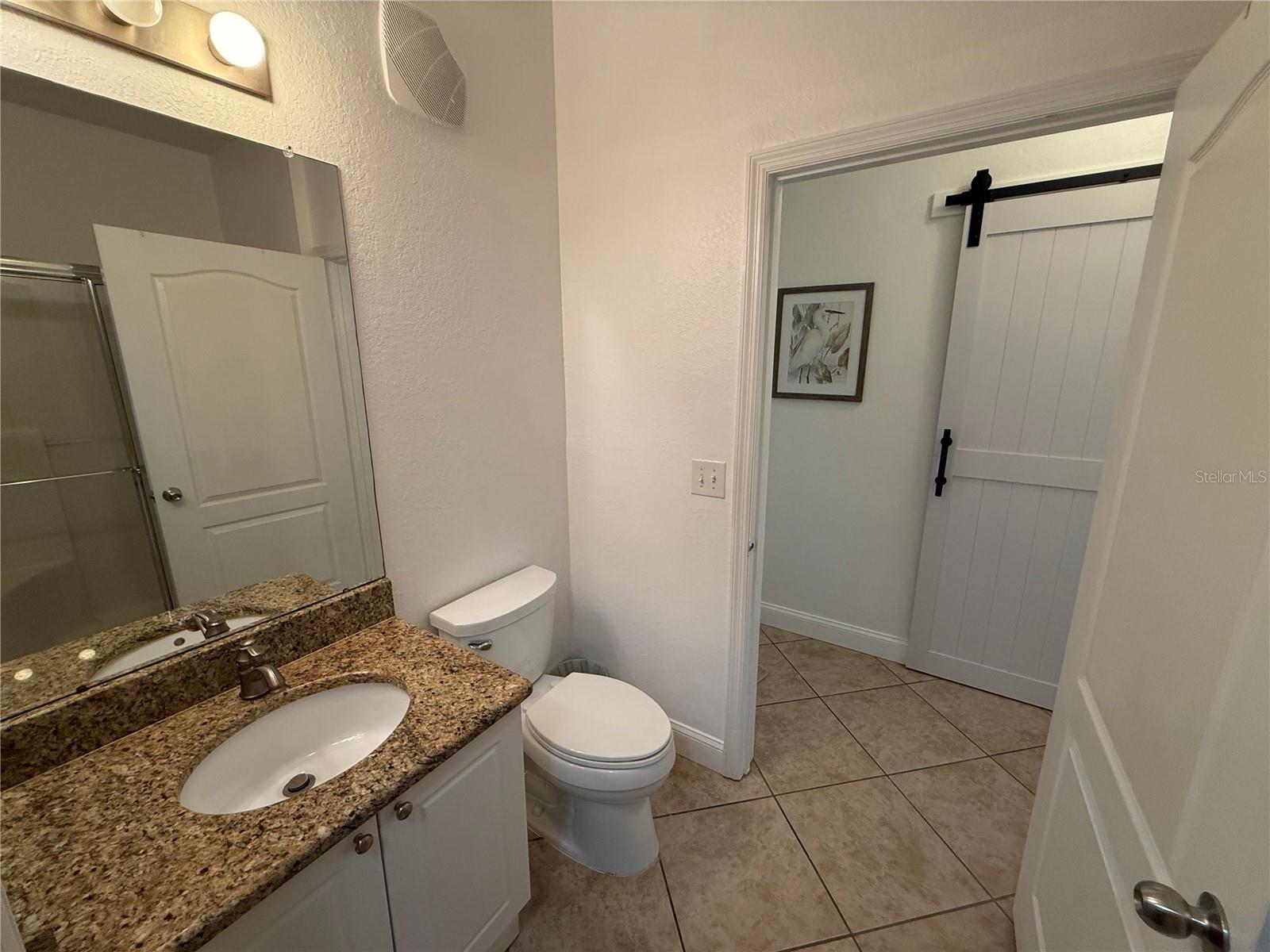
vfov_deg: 85.7
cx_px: 635
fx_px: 514
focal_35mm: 14
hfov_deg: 102.1
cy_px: 476
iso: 250
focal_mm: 2.22
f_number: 2.2
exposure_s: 1/120
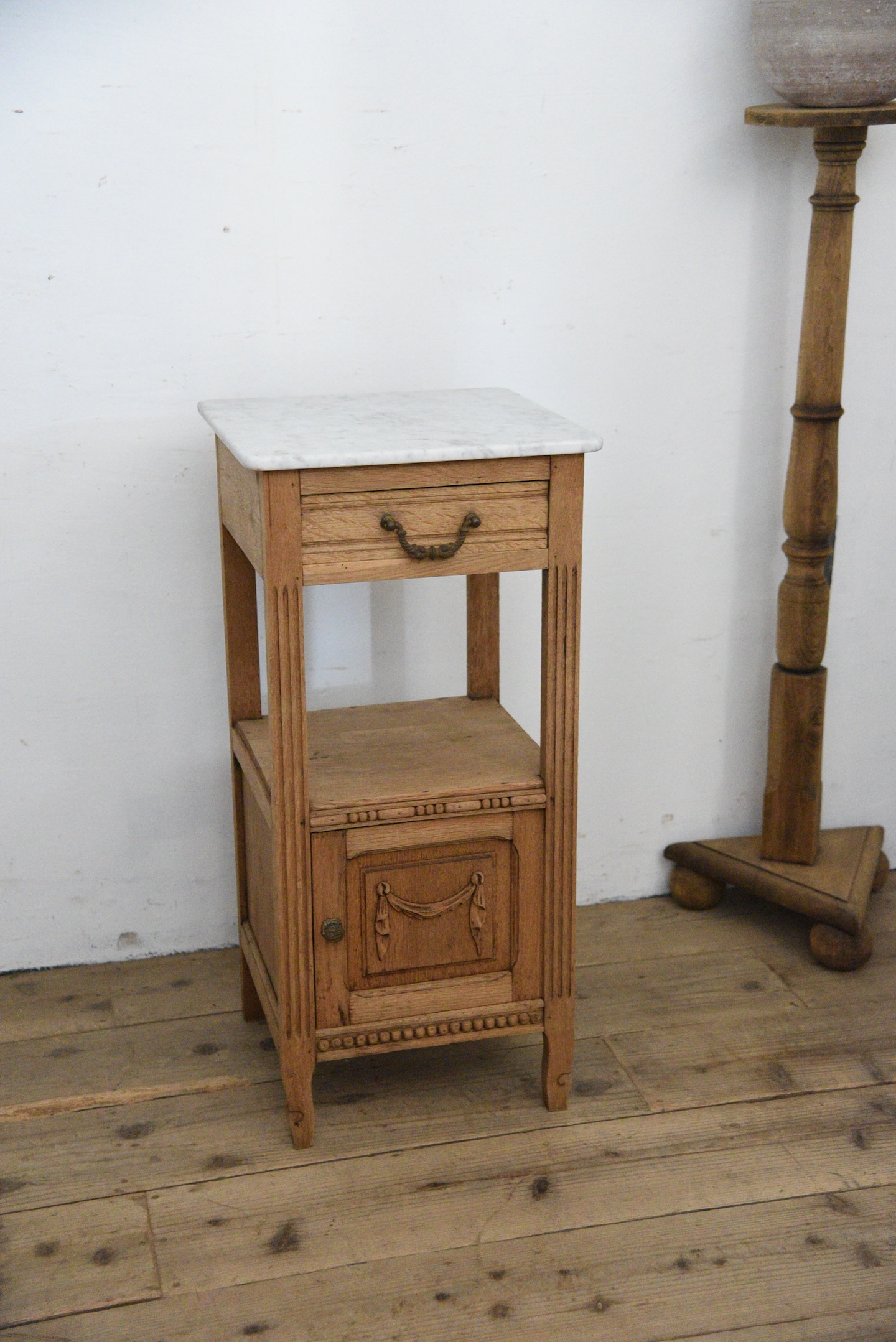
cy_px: 671
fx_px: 1865
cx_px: 448
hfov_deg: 27.0
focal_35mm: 50
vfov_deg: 39.6
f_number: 4
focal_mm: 50
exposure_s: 1/40
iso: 12800
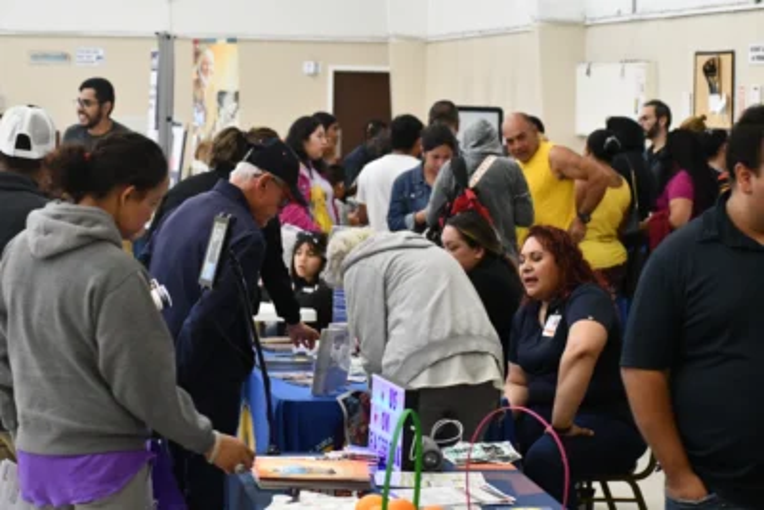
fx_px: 2229
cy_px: 255
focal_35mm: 105
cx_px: 382
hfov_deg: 19.4
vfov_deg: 13.1
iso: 5600
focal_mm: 70
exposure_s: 1/125
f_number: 6.3
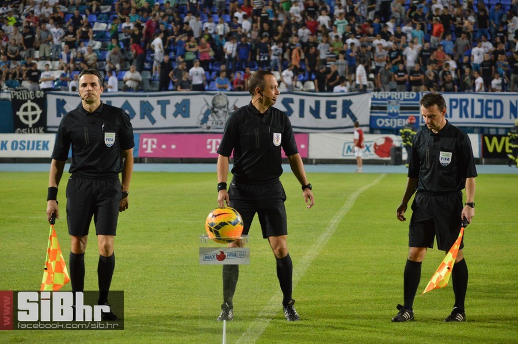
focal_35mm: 165
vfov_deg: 8.3
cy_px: 172
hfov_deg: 12.5
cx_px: 259
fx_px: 2372
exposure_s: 1/160
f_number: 5.6
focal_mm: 110
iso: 1600
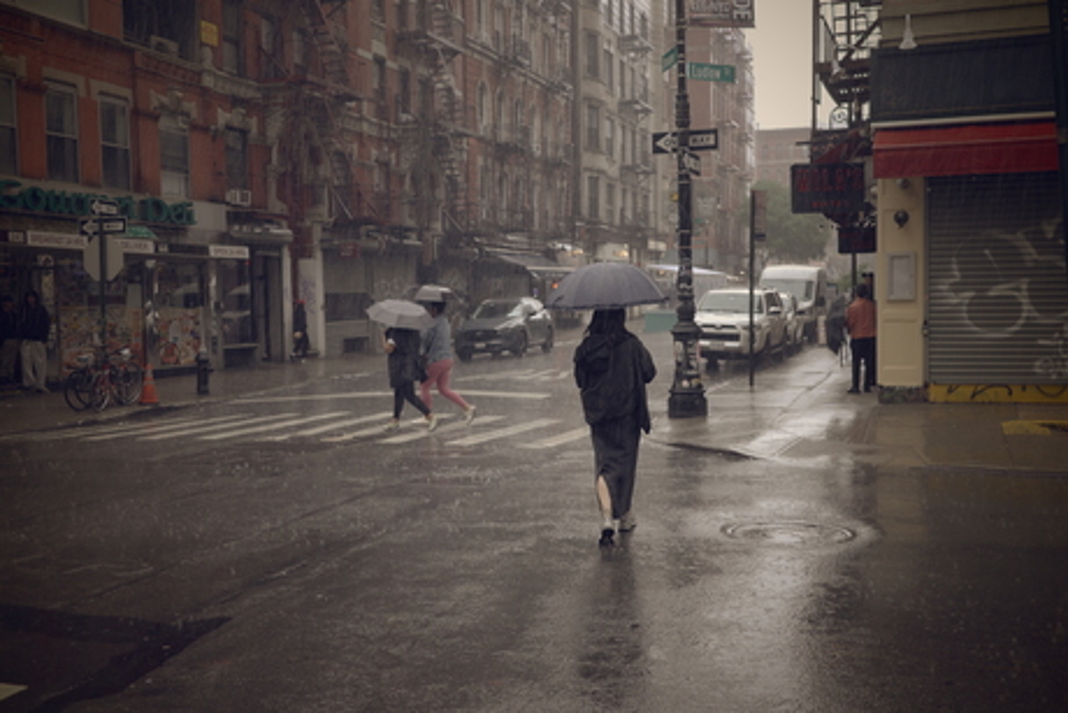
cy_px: 356
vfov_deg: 33.4
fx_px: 1187
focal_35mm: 40
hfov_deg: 48.4
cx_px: 534
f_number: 2.8
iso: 200
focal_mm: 26
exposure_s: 1/100
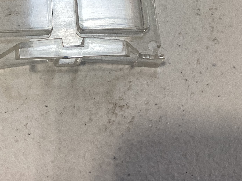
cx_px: 70
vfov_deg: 19.5
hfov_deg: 26.4
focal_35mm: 73
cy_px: -6
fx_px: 510
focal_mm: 3.3
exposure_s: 1/60
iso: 64
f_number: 2.4
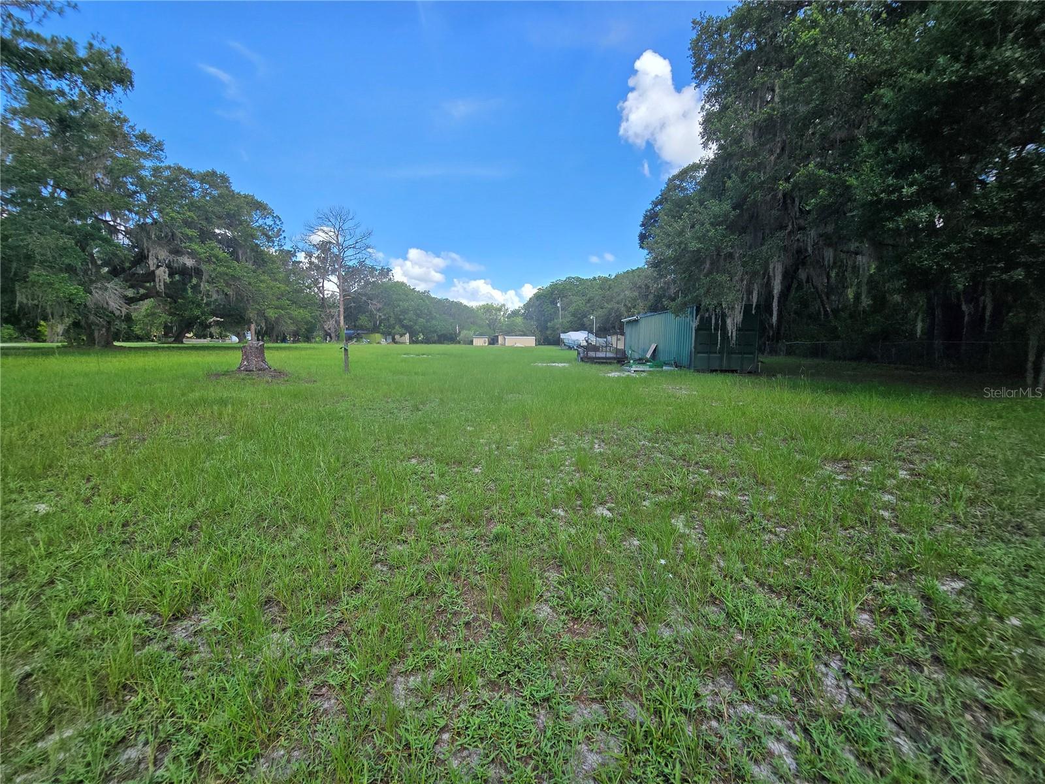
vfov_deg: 89.9
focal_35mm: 13
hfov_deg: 106.2
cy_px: 392
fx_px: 392
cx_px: 522
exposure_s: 1/1208
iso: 50
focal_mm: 2.2
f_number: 2.2
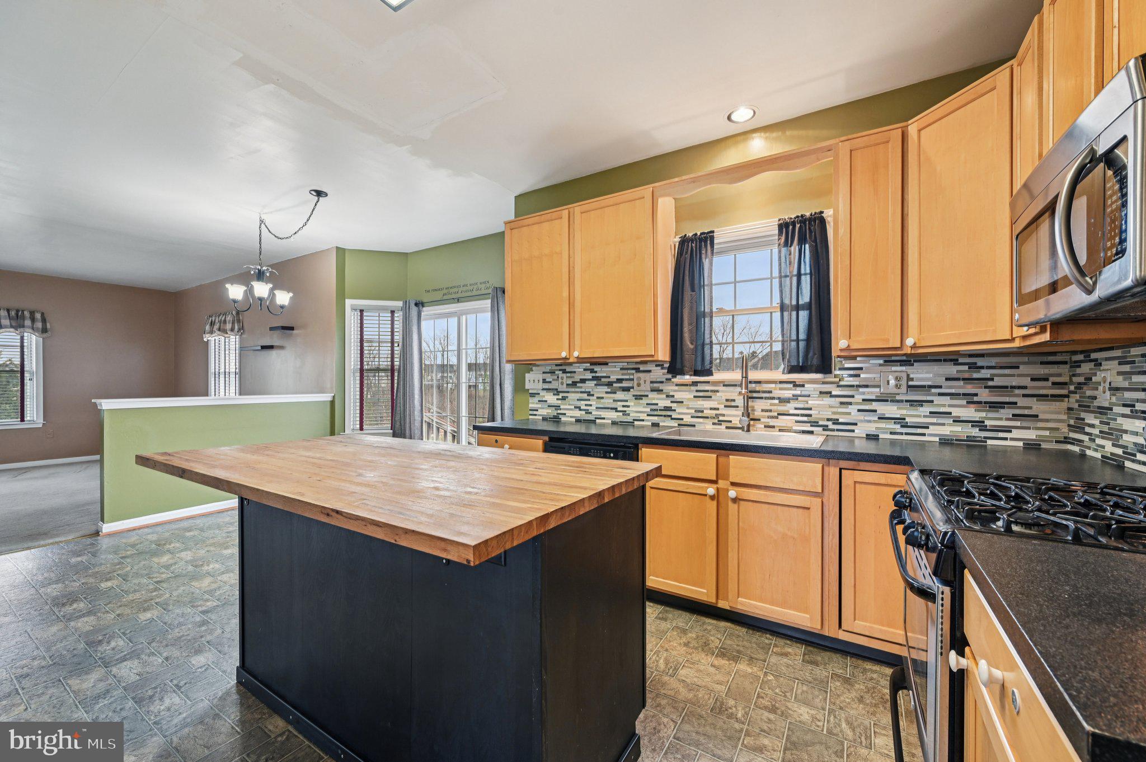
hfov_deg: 104.3
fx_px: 445
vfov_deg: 81.1
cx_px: 573
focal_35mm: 14
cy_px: 381
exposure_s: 1/13
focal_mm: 14
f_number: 8
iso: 400
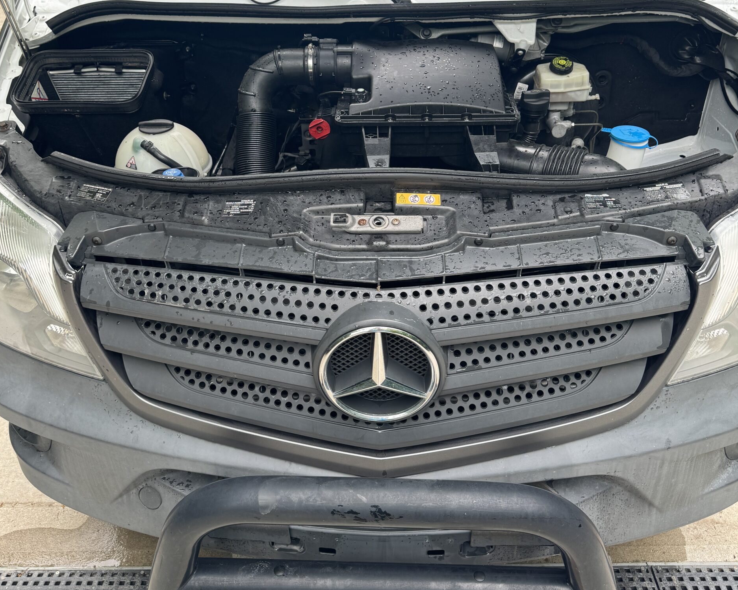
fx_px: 699
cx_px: 362
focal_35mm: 32
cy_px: 208
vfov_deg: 45.3
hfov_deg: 55.7
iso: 64
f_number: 1.78
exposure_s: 1/121
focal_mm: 6.76
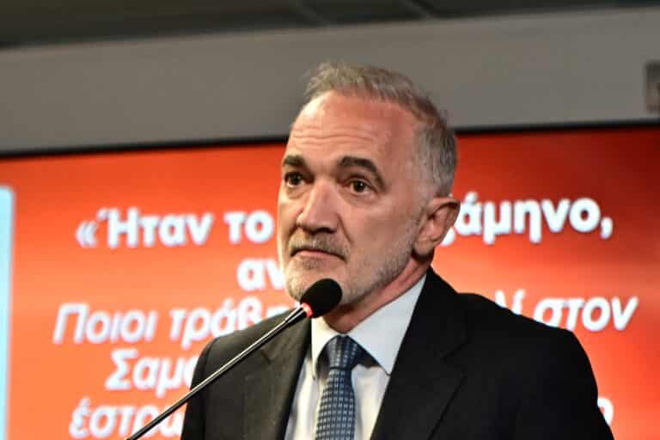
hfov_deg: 19.5
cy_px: 220
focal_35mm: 105
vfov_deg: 13.0
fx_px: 1925
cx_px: 330
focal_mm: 70
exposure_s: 1/250
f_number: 2.8
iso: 1600
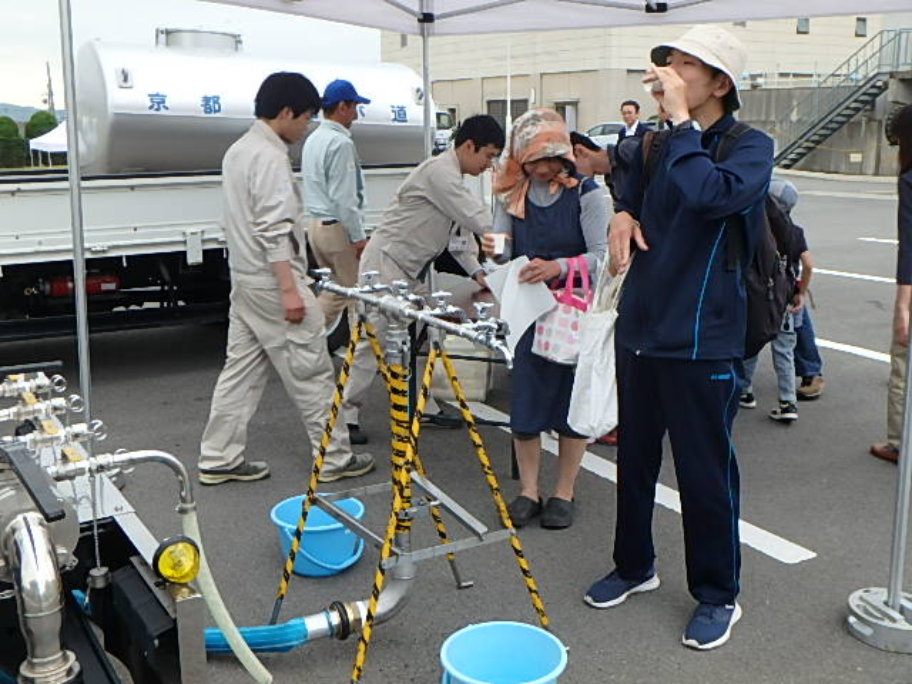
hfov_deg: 51.4
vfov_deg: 39.7
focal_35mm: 36
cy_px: 342
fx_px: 948
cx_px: 456
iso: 160
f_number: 5
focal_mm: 6.4
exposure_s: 1/80
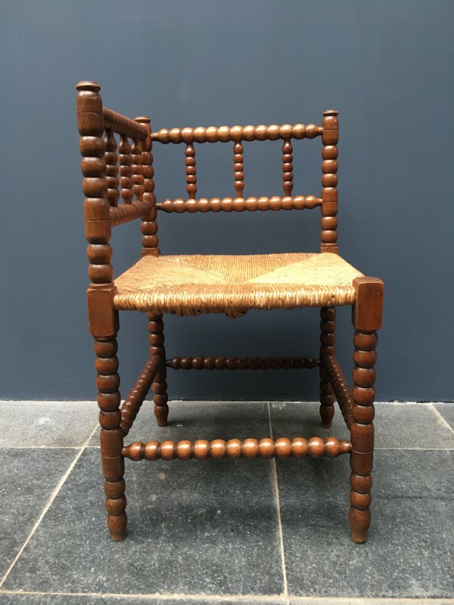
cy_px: 302
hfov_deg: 48.2
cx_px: 227
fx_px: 507
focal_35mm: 29
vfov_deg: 61.7
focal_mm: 4.15
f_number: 2.2
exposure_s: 1/33
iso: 100
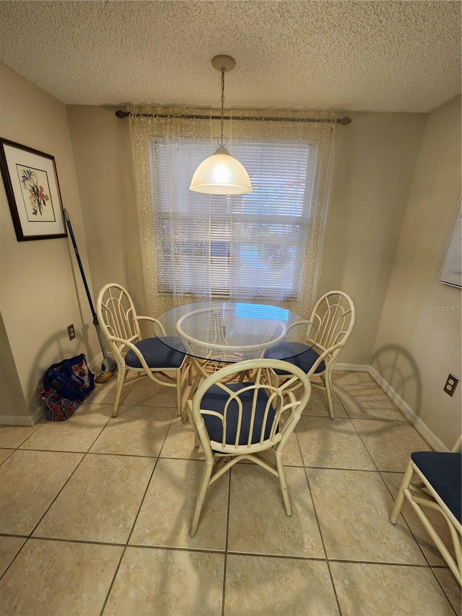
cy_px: 308
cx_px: 231
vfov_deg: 106.2
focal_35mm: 13
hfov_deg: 89.9
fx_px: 231
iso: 160
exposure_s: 1/60
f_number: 2.2
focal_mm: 2.2
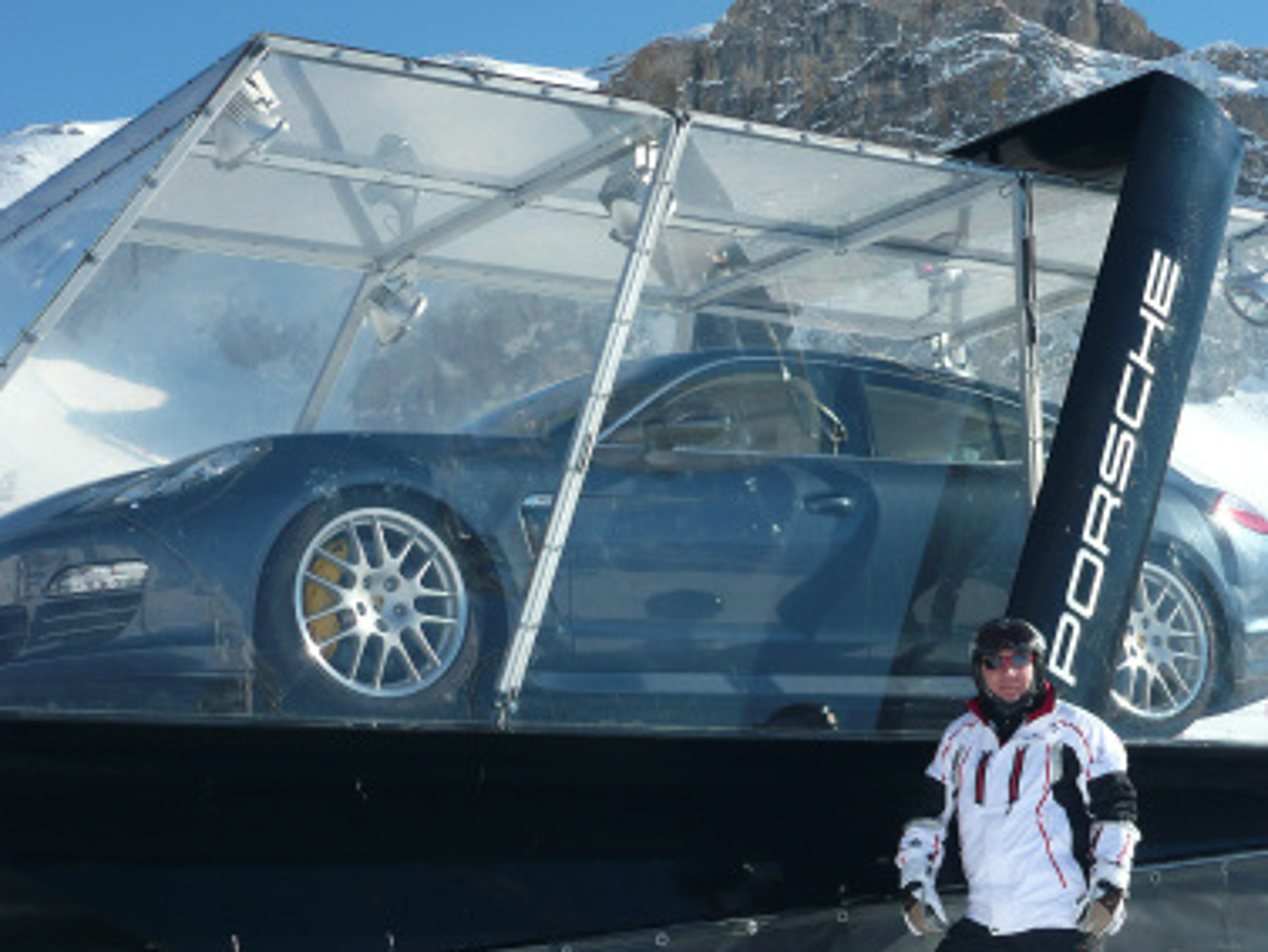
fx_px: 2565
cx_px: 784
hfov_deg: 27.7
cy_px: 545
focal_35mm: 70
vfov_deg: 21.0
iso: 100
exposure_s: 1/125
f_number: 10
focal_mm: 9.1
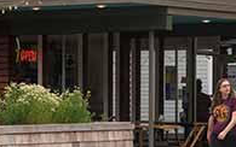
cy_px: -1
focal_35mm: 265
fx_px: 1705
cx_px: 26
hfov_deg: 7.9
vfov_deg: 4.9
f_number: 9
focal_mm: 70
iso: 640
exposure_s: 1/800
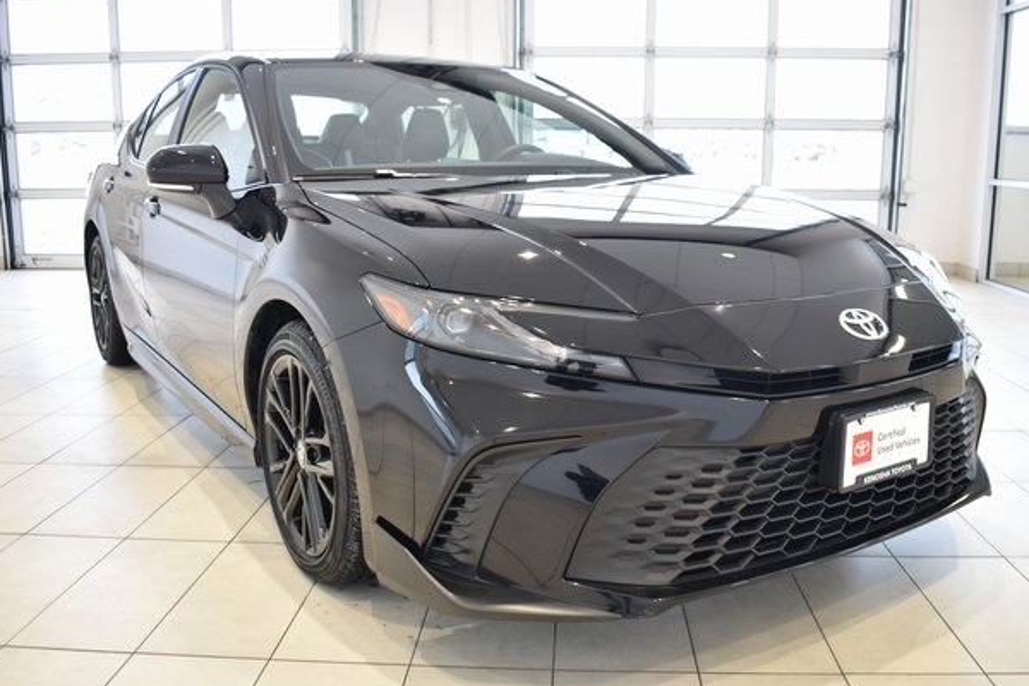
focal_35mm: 32
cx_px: 537
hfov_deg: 58.7
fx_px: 915
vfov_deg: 41.1
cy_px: 332
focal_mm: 20
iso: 220
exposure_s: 1/30
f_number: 3.8
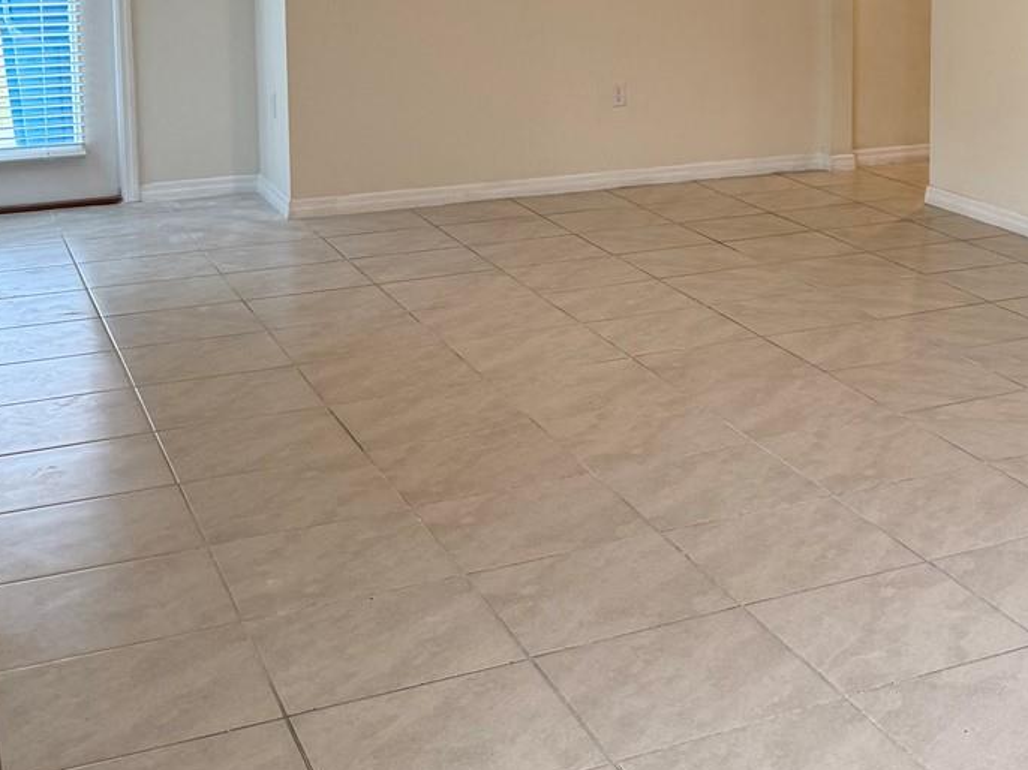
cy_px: 34
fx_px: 1662
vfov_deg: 25.1
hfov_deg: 32.4
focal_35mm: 56
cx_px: 949
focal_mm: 6.76
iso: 160
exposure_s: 1/120
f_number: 1.78
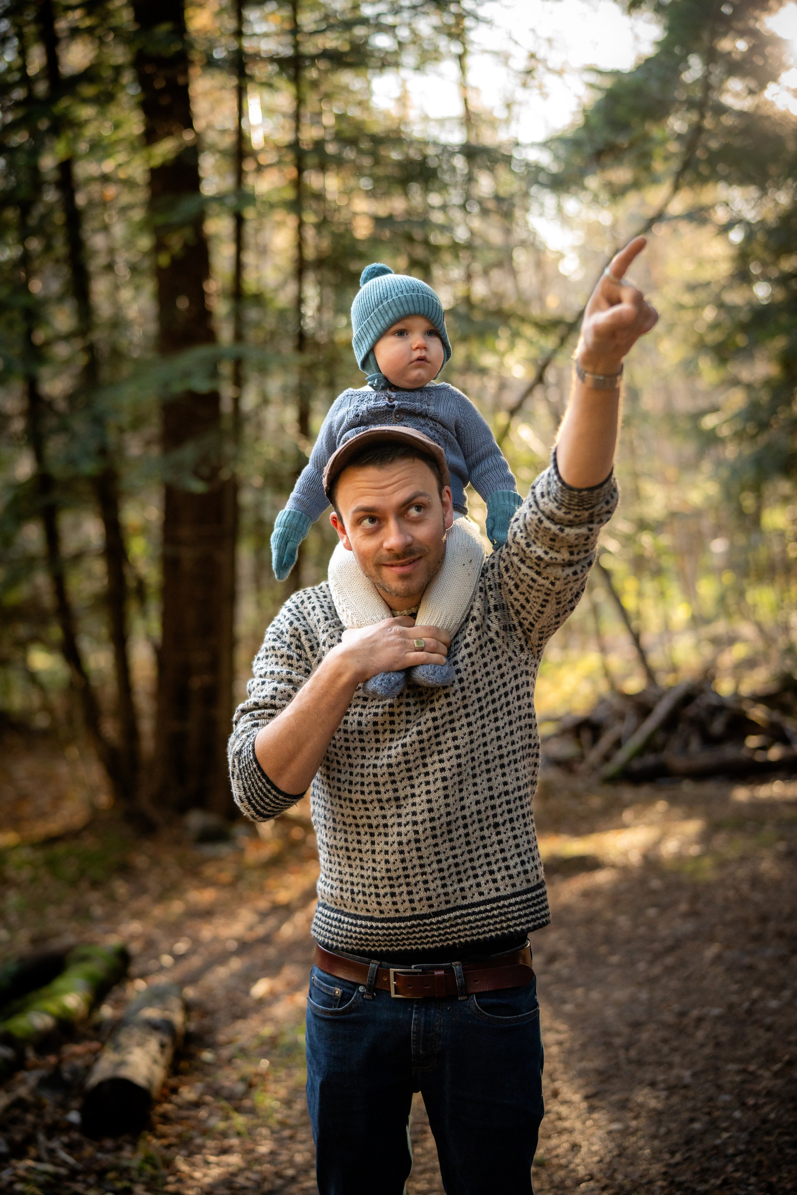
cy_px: 598
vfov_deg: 39.6
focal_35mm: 50
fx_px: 1660
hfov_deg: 27.0
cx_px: 398
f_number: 1.8
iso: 2000
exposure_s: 1/800
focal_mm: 50
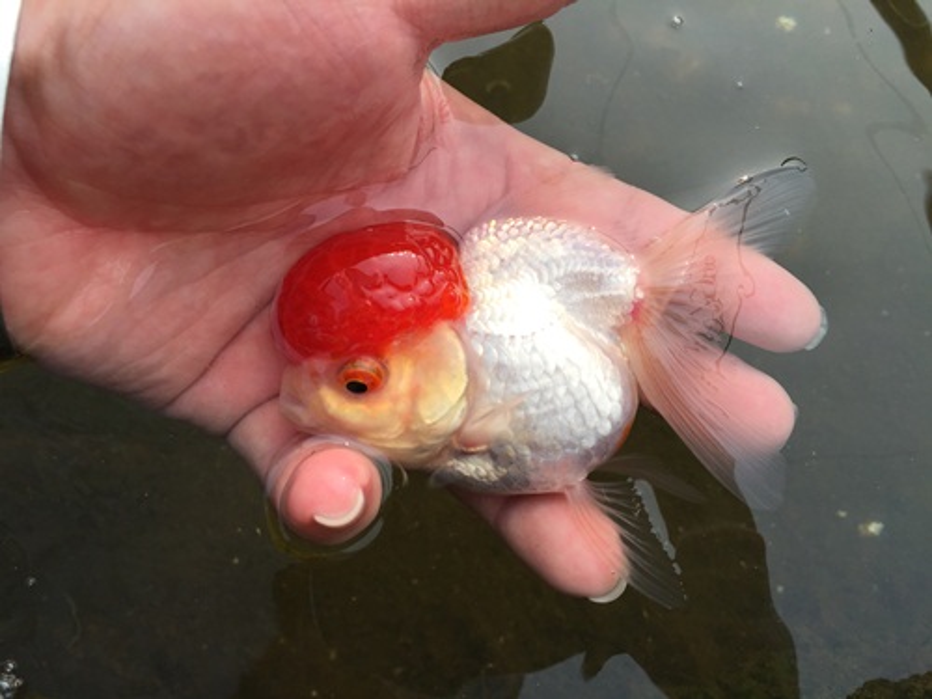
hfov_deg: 61.7
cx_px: 466
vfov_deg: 48.2
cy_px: 350
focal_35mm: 29
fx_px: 781
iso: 32
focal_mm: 4.15
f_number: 2.2
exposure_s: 1/920
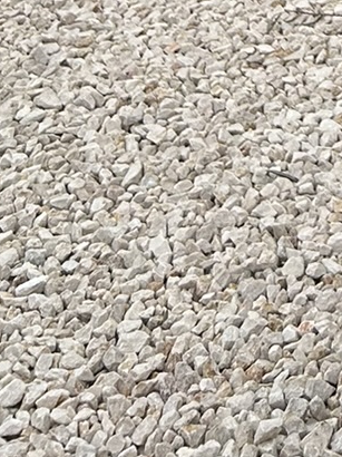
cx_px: 716
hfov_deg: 10.4
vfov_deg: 12.4
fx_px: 1714
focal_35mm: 130
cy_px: -600
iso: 50
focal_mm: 5.7
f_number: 1.5
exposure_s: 1/1019
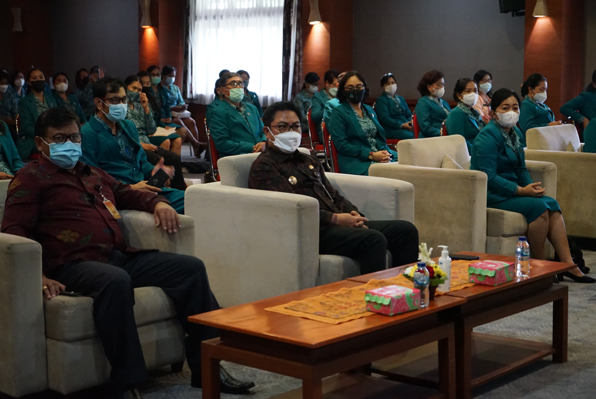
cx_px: 298
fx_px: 1093
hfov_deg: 30.5
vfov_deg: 20.6
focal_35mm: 66
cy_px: 200
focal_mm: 66
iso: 6400
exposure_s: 1/80
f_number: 5.6
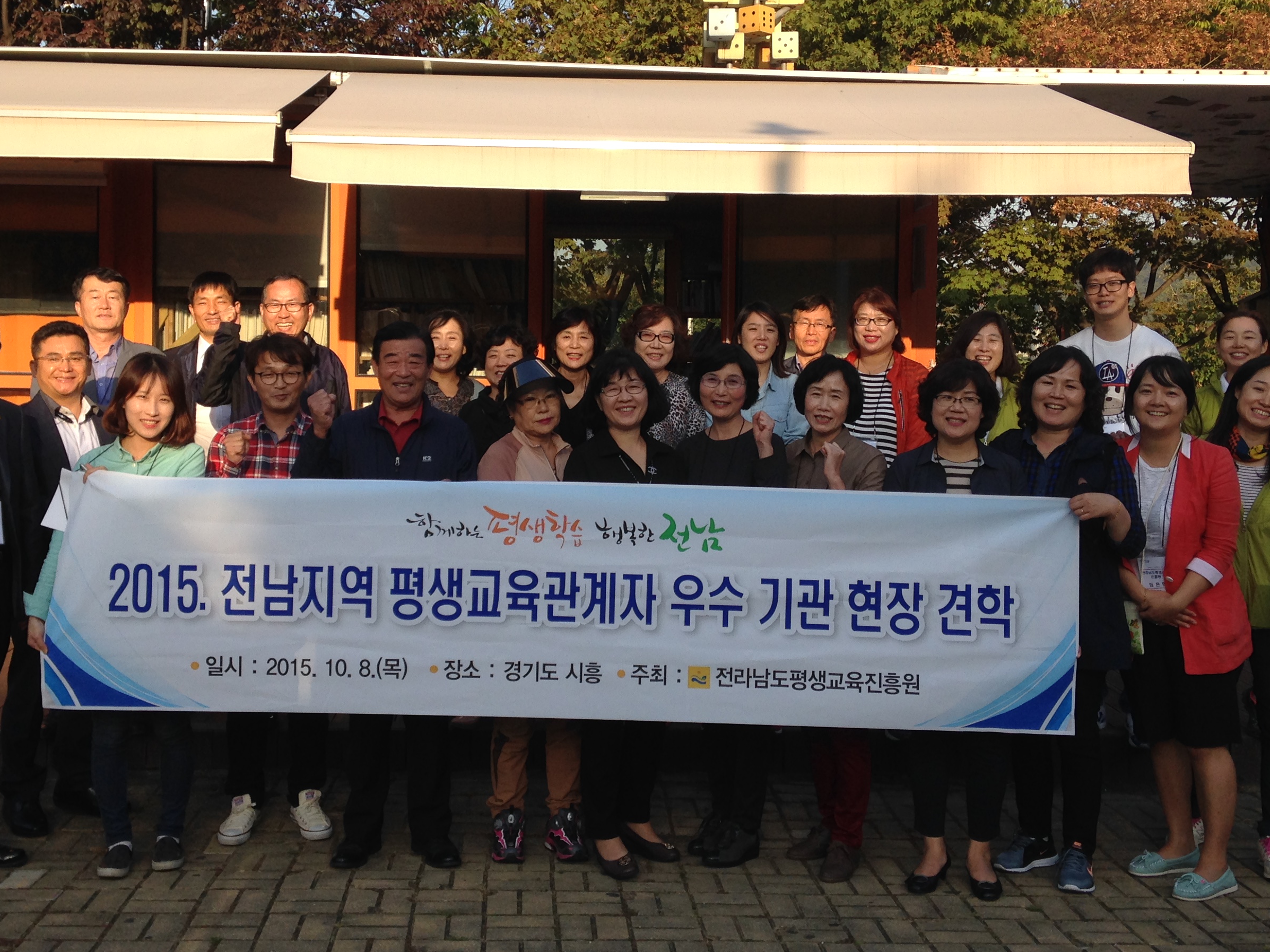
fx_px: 1651
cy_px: 379
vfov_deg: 32.1
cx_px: 591
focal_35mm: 45
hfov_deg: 42.1
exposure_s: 1/753
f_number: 2.4
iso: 50
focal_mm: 4.12
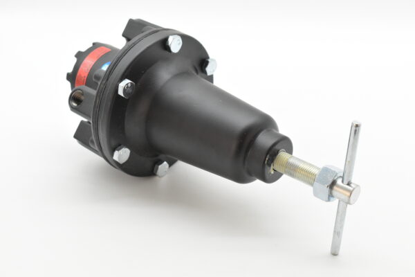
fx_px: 692
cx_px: 208
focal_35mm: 60
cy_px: 138
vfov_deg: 22.6
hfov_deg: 33.4
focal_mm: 40
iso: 1600
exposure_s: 1/640
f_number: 8
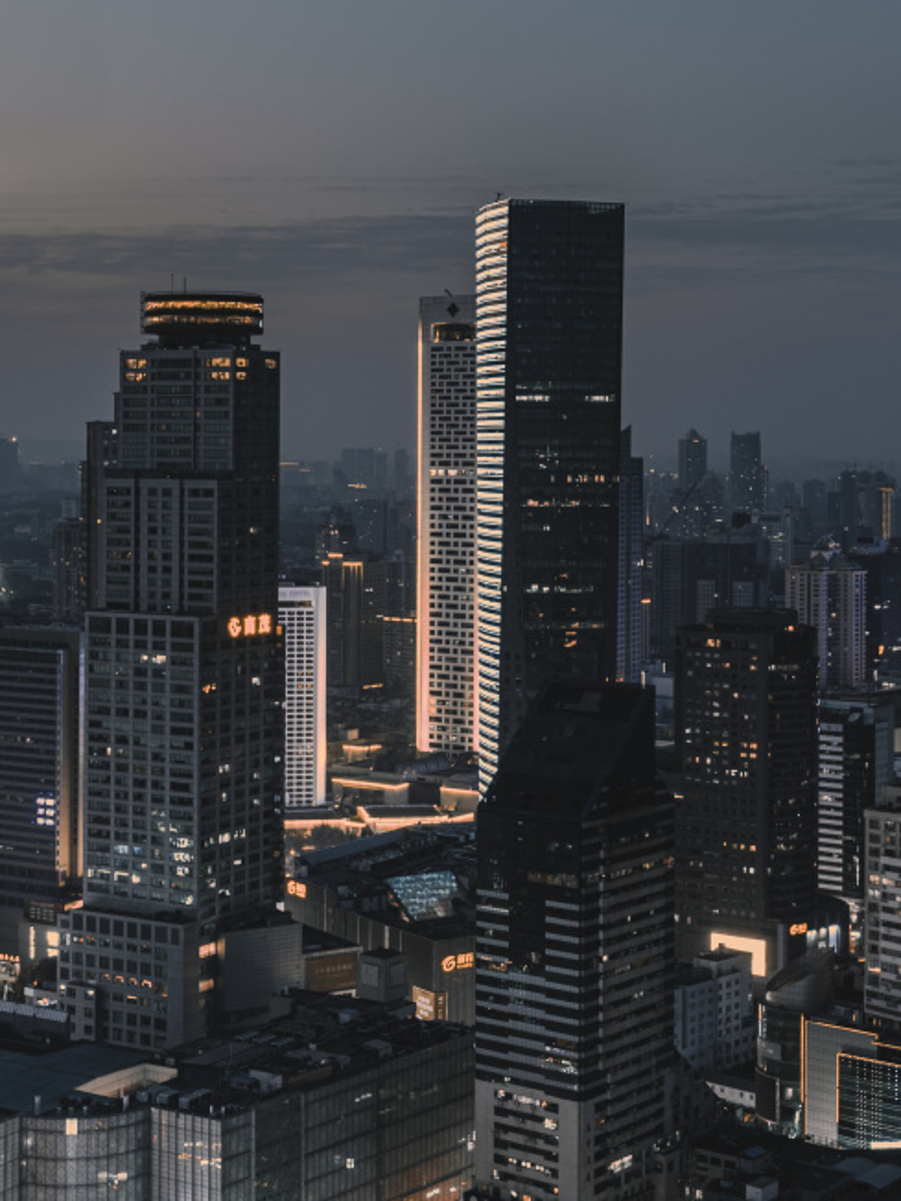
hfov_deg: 23.7
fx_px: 2152
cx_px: 457
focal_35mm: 62
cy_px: 528
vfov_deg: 31.2
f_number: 10
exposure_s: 2.5
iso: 50
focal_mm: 35
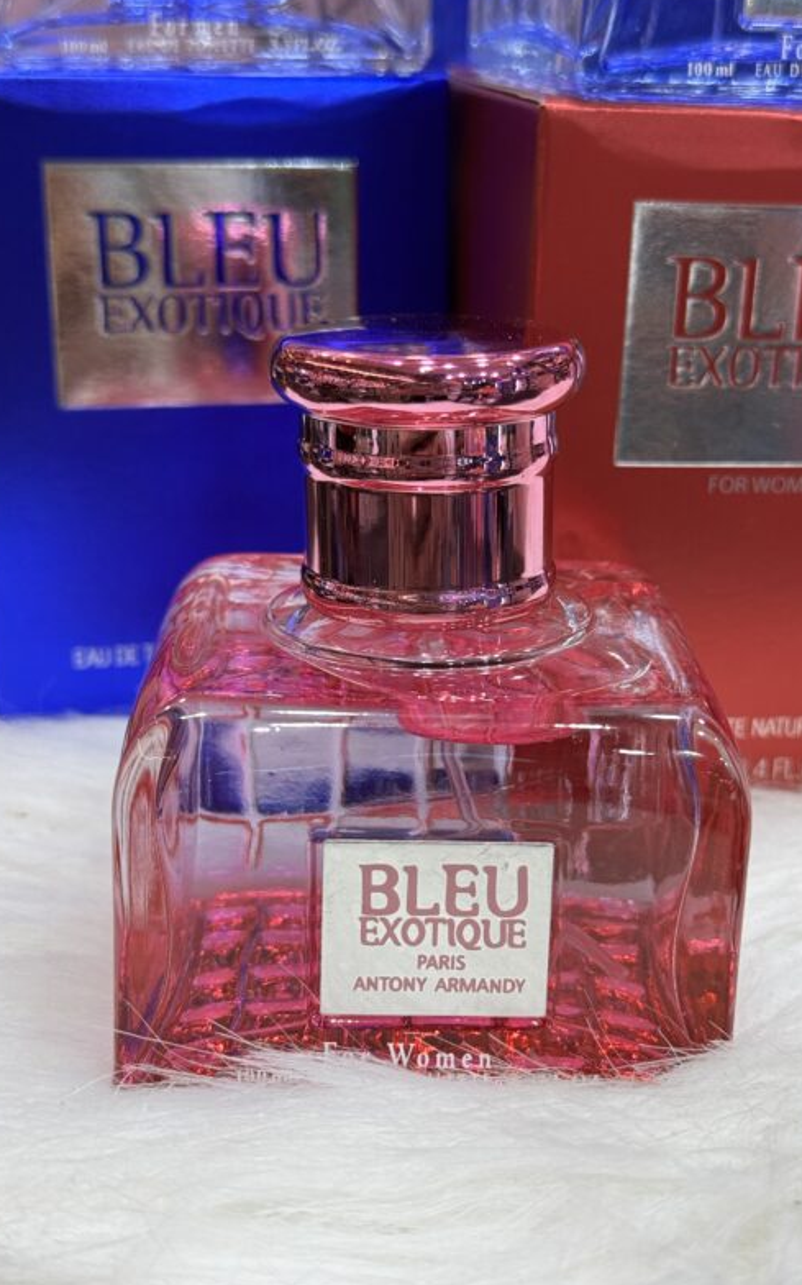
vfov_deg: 38.9
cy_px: 635
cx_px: 471
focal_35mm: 52
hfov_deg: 24.8
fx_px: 1820
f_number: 1.78
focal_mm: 6.76
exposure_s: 1/100
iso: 100
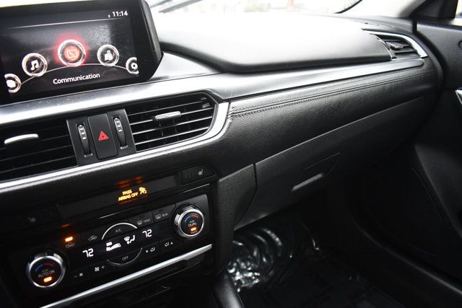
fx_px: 347
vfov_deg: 48.0
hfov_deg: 67.4
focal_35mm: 27
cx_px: 231
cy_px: 154
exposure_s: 1/125
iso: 2200
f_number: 3.5
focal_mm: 18
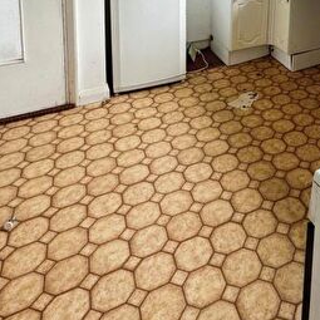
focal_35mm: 34
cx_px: 296
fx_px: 356
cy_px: 38
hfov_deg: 43.6
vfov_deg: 44.5
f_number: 2.2
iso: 64
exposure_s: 1/99
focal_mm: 2.22
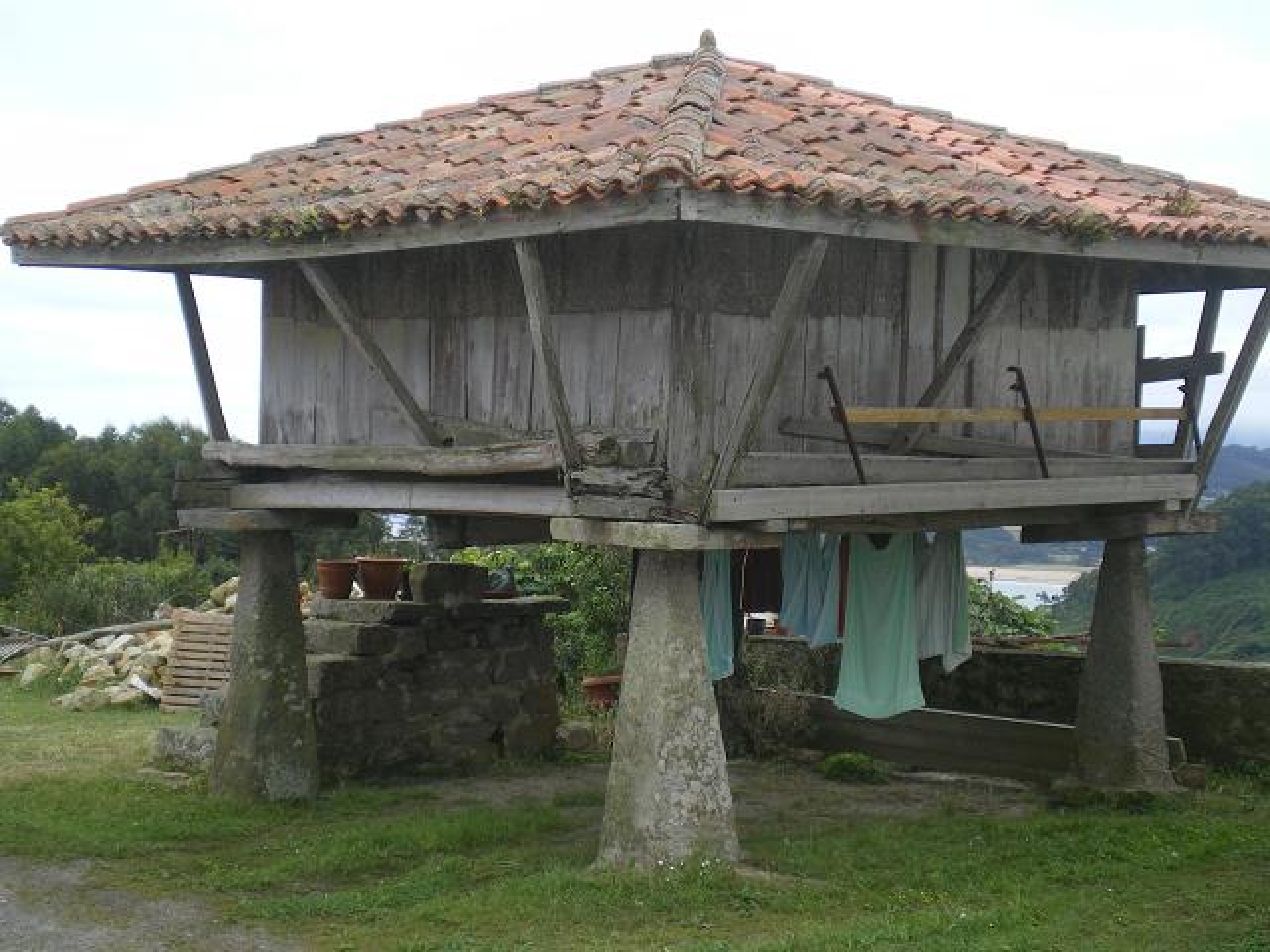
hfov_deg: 34.3
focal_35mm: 56
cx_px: 635
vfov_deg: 26.1
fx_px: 2055
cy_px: 476
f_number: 3.9
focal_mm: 9.3
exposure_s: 1/160
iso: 64
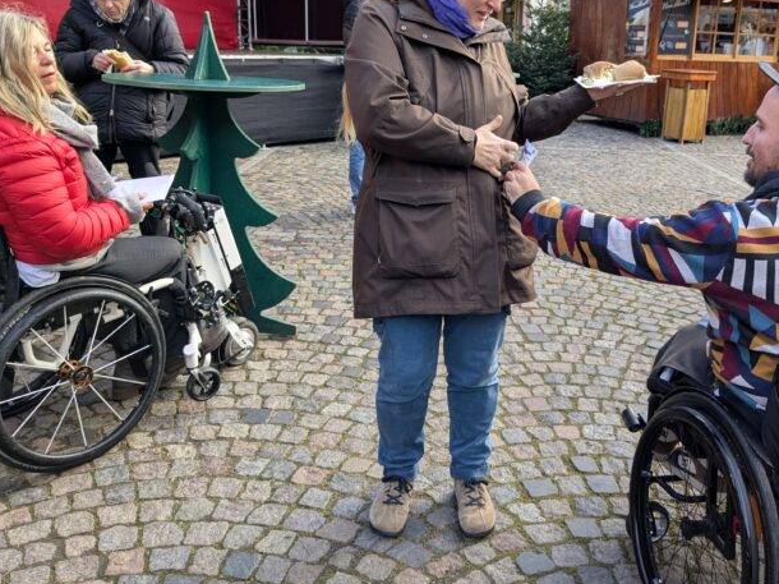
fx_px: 765
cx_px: 462
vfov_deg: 41.5
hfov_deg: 53.6
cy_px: 220
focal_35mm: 34
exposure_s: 1/200
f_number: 1.73
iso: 47
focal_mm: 4.38
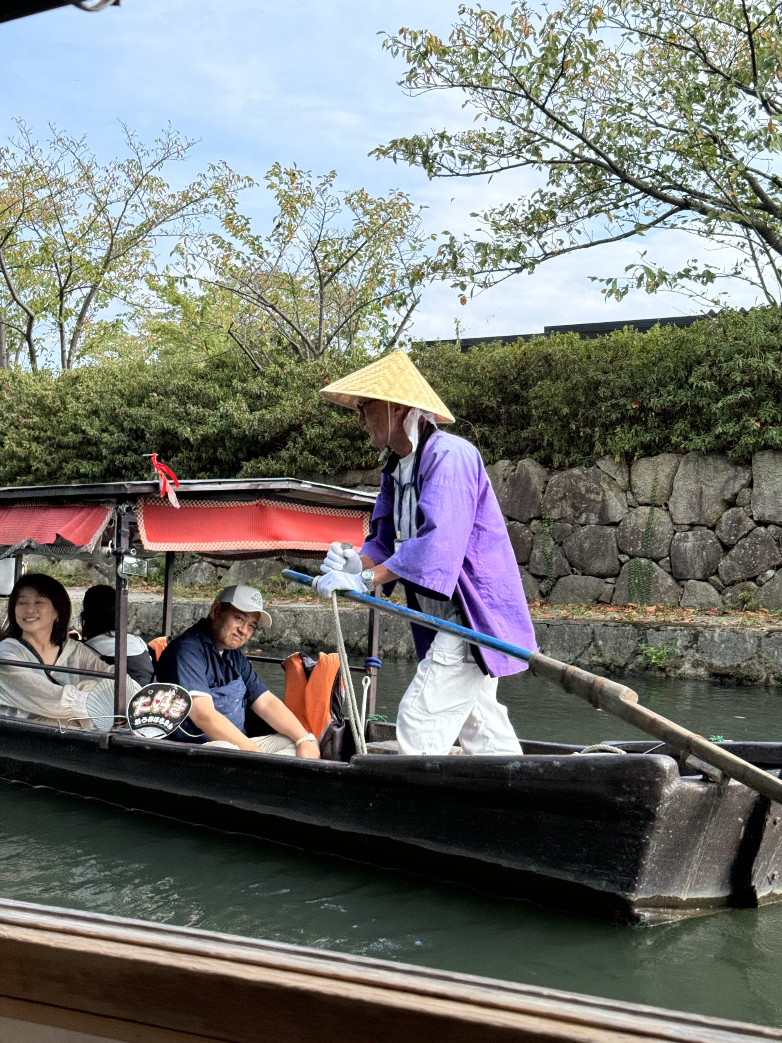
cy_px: 522
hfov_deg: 30.3
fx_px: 1446
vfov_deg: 39.7
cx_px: 391
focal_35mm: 48
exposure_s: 1/1193
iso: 64
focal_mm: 6.76
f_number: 1.78
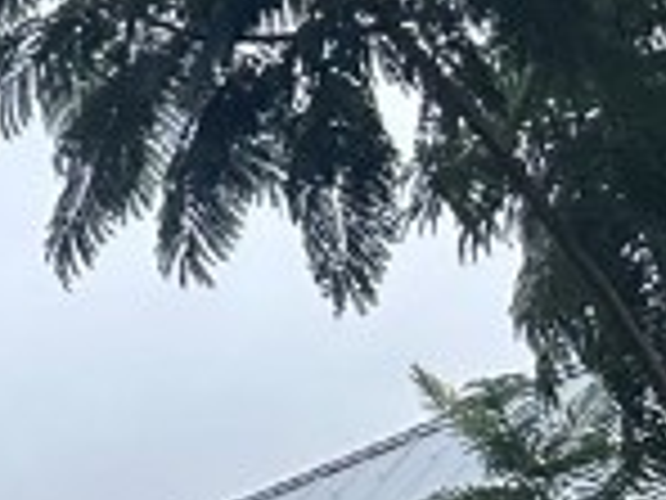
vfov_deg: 7.2
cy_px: 1608
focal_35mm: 180
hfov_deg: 8.6
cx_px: -1490
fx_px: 3463
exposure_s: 1/567
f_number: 1.5
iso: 50
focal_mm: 5.7
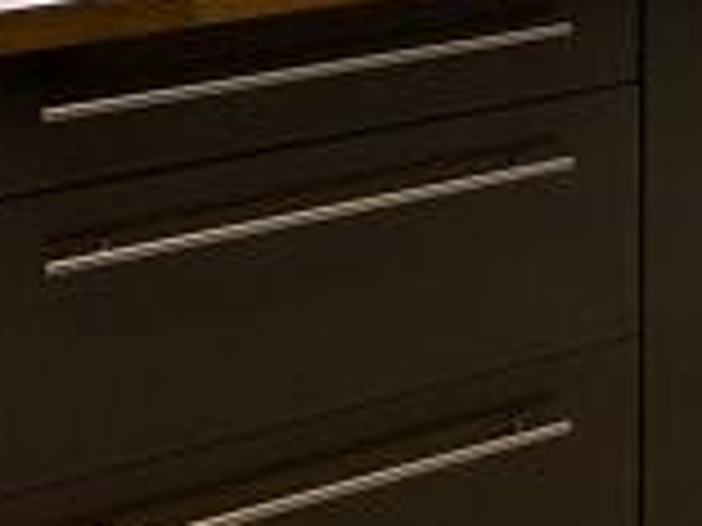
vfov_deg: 13.3
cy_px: -598
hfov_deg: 18.3
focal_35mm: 92
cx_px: 1120
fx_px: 1866
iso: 40
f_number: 2.2
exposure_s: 1/137
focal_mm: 2.22
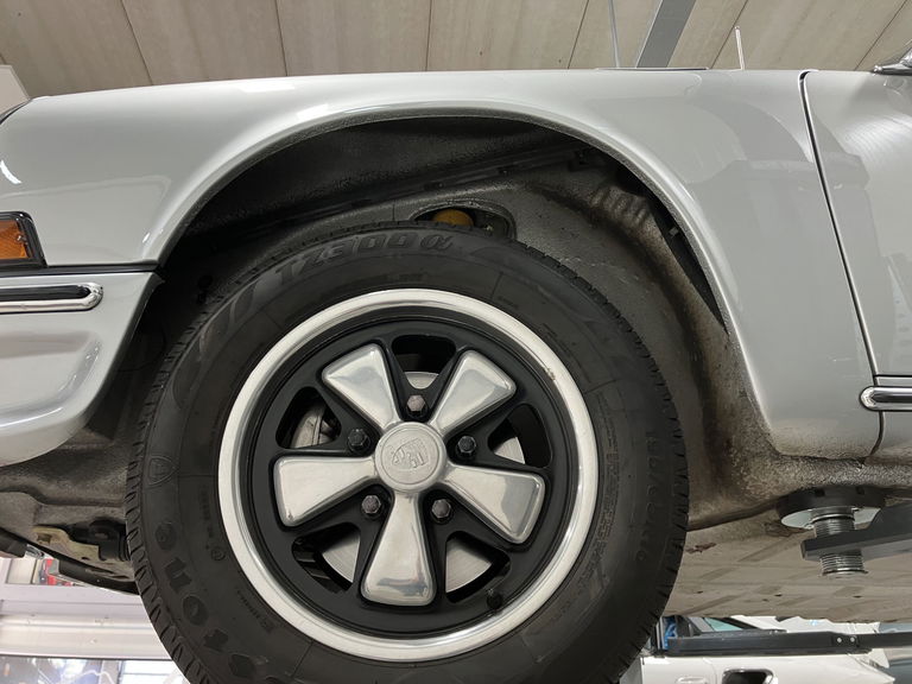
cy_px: 342
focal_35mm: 28
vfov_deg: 49.7
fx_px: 738
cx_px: 456
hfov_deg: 63.4
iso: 80
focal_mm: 3.99
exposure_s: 1/50
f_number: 1.8
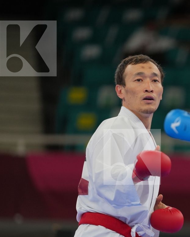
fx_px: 3073
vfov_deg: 4.4
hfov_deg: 3.5
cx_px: 236
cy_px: 157
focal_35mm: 437
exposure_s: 1/1000
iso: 500
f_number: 2.8
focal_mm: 200
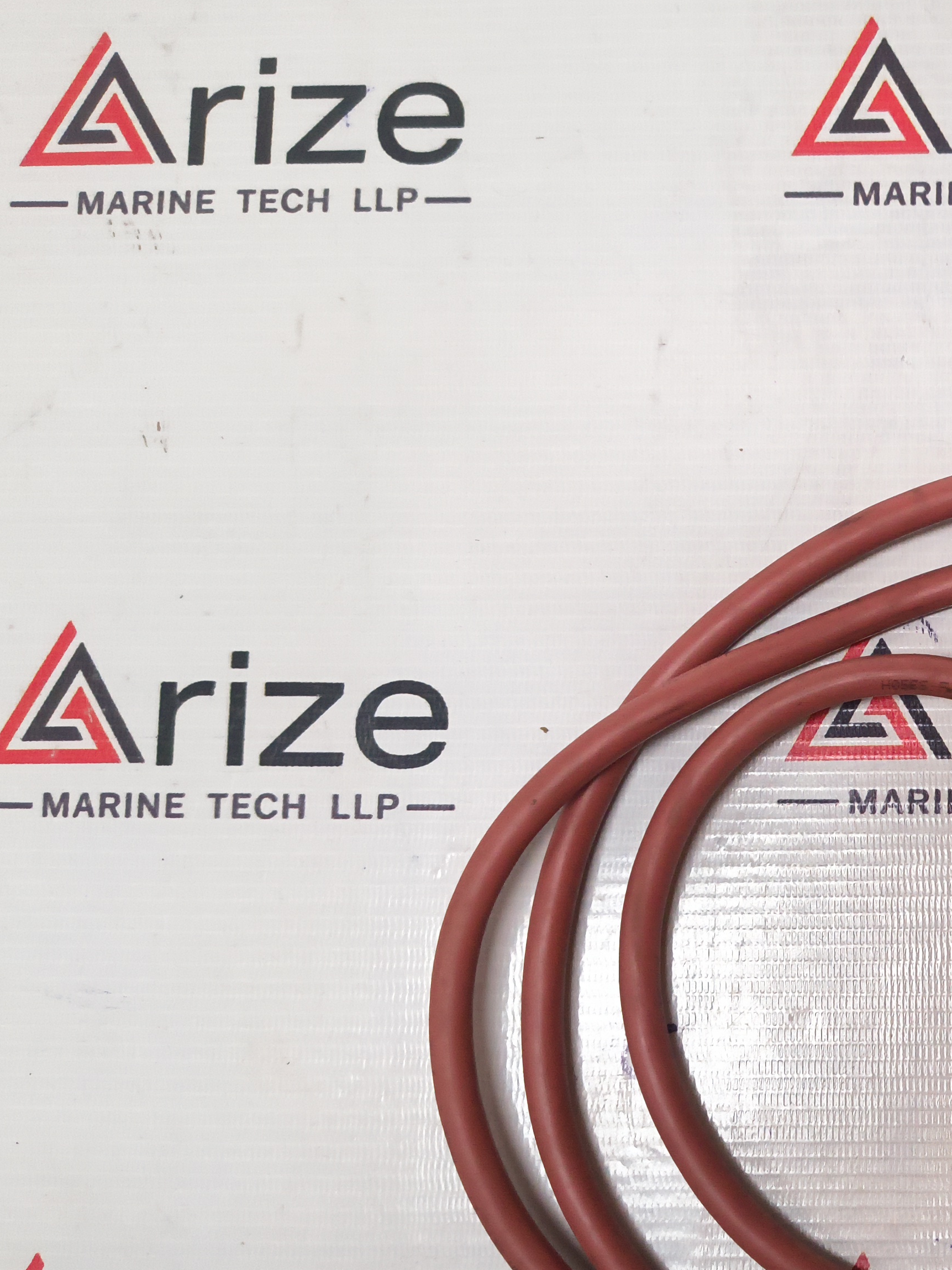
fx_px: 1504
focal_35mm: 41
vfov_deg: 45.6
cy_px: 737
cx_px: 1041
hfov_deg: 31.3
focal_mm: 5.56
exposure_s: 1/33.3
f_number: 1.8
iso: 1167
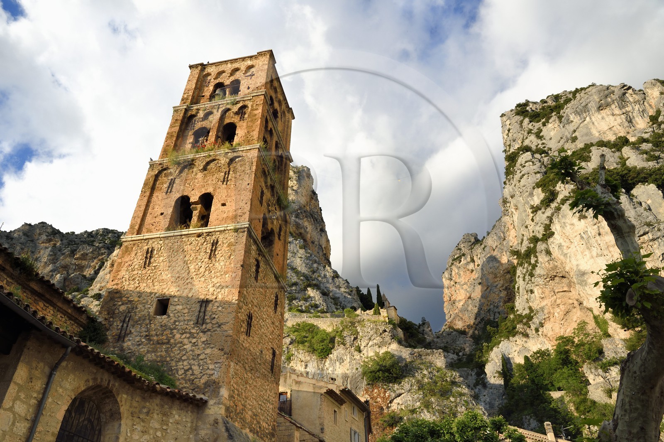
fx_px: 442
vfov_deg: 53.1
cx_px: 332
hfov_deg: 73.8
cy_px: 221
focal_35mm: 24
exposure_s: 1/200
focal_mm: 24
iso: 400
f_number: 14
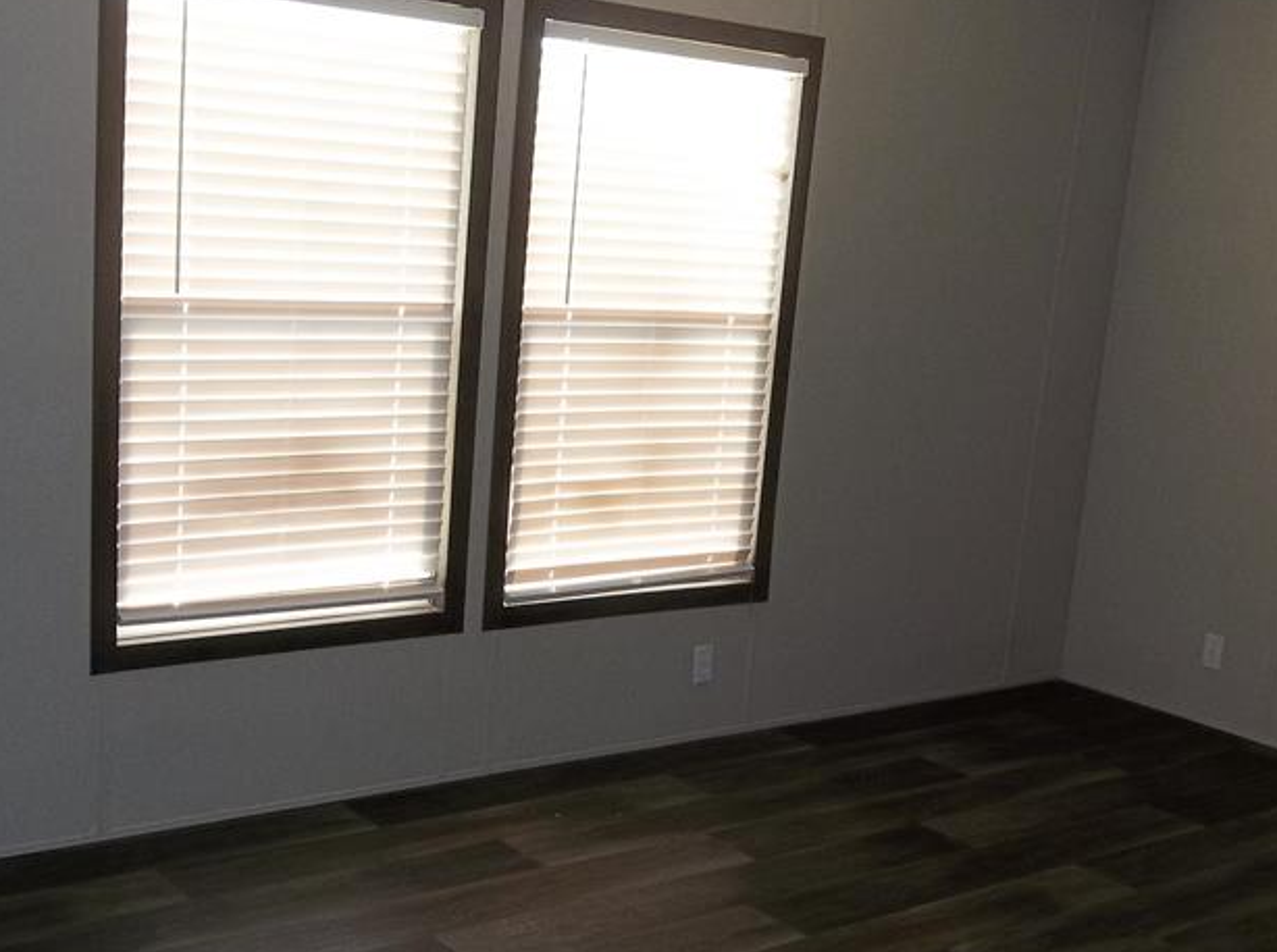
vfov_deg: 31.9
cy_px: 599
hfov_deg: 42.1
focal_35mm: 45
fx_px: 1657
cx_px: 589
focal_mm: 4.9
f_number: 3.5
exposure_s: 1/40
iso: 80
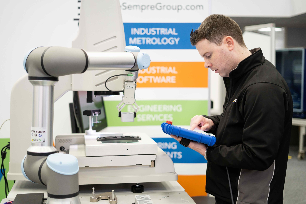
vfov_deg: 27.0
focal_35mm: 50
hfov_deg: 39.6
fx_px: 425
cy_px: 102
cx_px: 153
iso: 800
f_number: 1.8
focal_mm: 50
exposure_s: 1/400
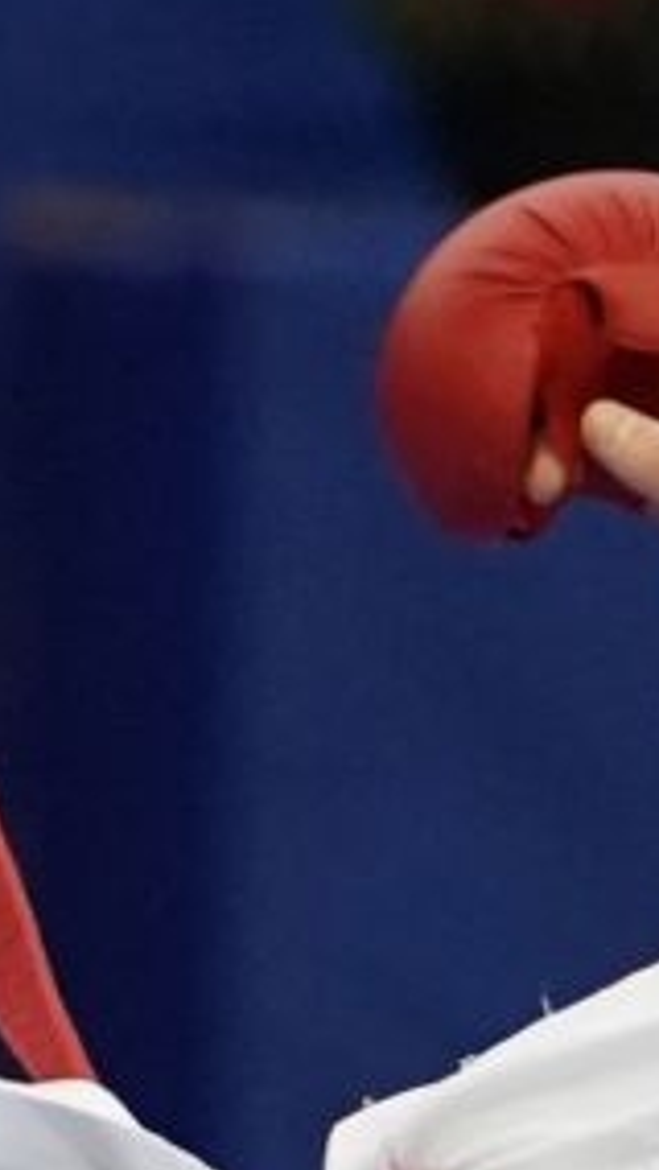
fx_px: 32921
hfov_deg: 1.1
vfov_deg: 2.0
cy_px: 713
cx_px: 62
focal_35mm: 1061
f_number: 2.8
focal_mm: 107
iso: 3200
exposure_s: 1/1000
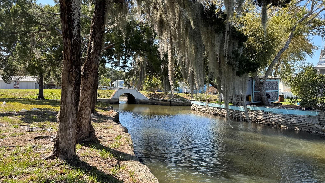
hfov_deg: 69.8
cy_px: 112
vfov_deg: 42.6
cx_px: 162
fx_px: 233
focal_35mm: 27
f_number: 1.78
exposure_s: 1/938
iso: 80
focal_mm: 6.76
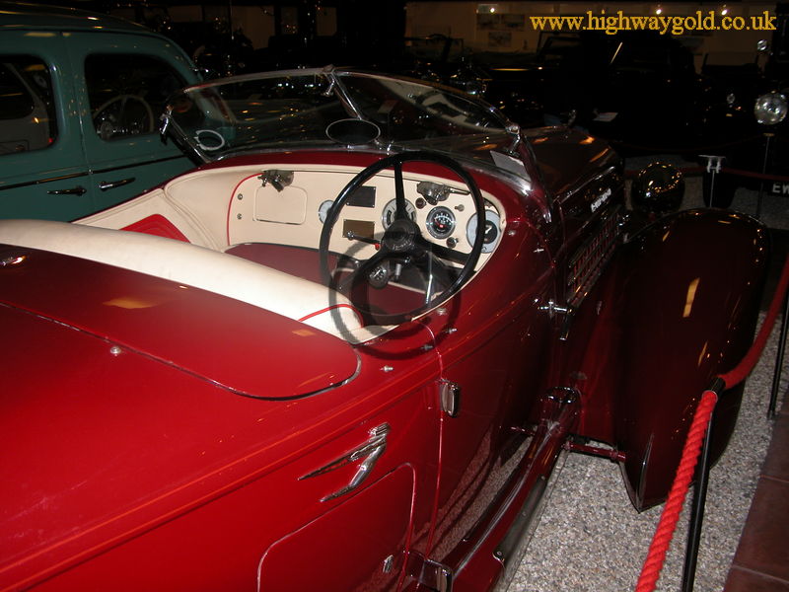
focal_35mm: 35
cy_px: 296
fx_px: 798
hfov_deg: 52.6
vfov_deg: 40.7
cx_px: 394
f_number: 2.8
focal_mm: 8.9
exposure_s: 1/60
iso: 100
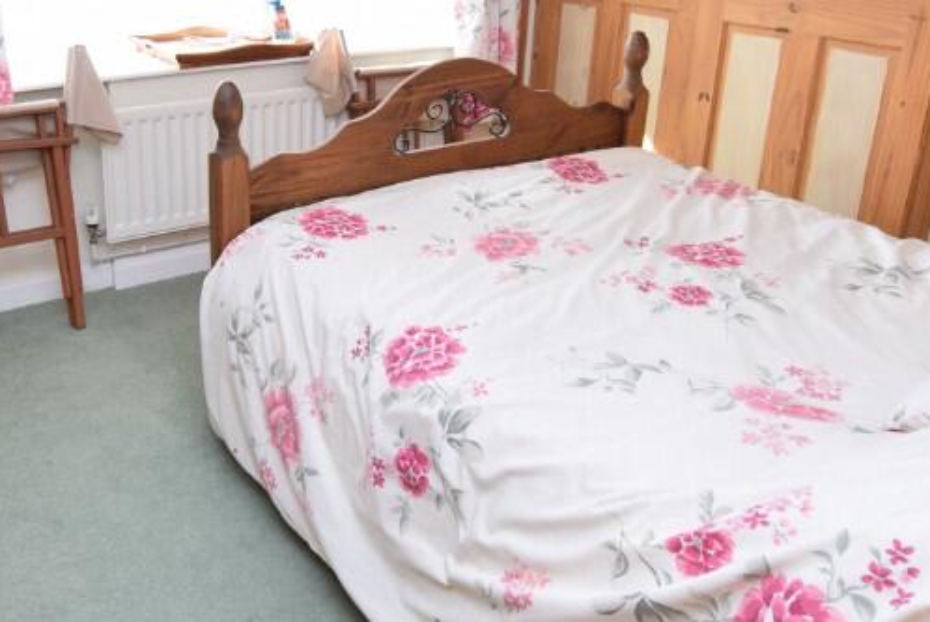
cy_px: 220
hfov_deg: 50.7
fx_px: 957
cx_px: 295
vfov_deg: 35.7
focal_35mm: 37
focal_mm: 12
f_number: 5.6
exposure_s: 1/125
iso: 400
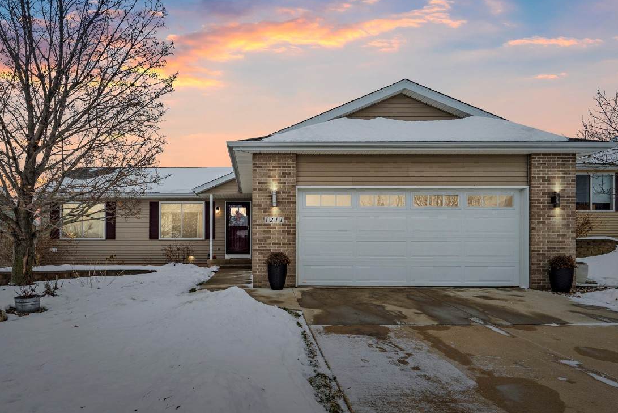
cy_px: 201
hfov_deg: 86.9
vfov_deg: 64.6
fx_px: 326
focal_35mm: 19
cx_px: 316
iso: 400
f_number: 10
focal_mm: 18
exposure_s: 1/320
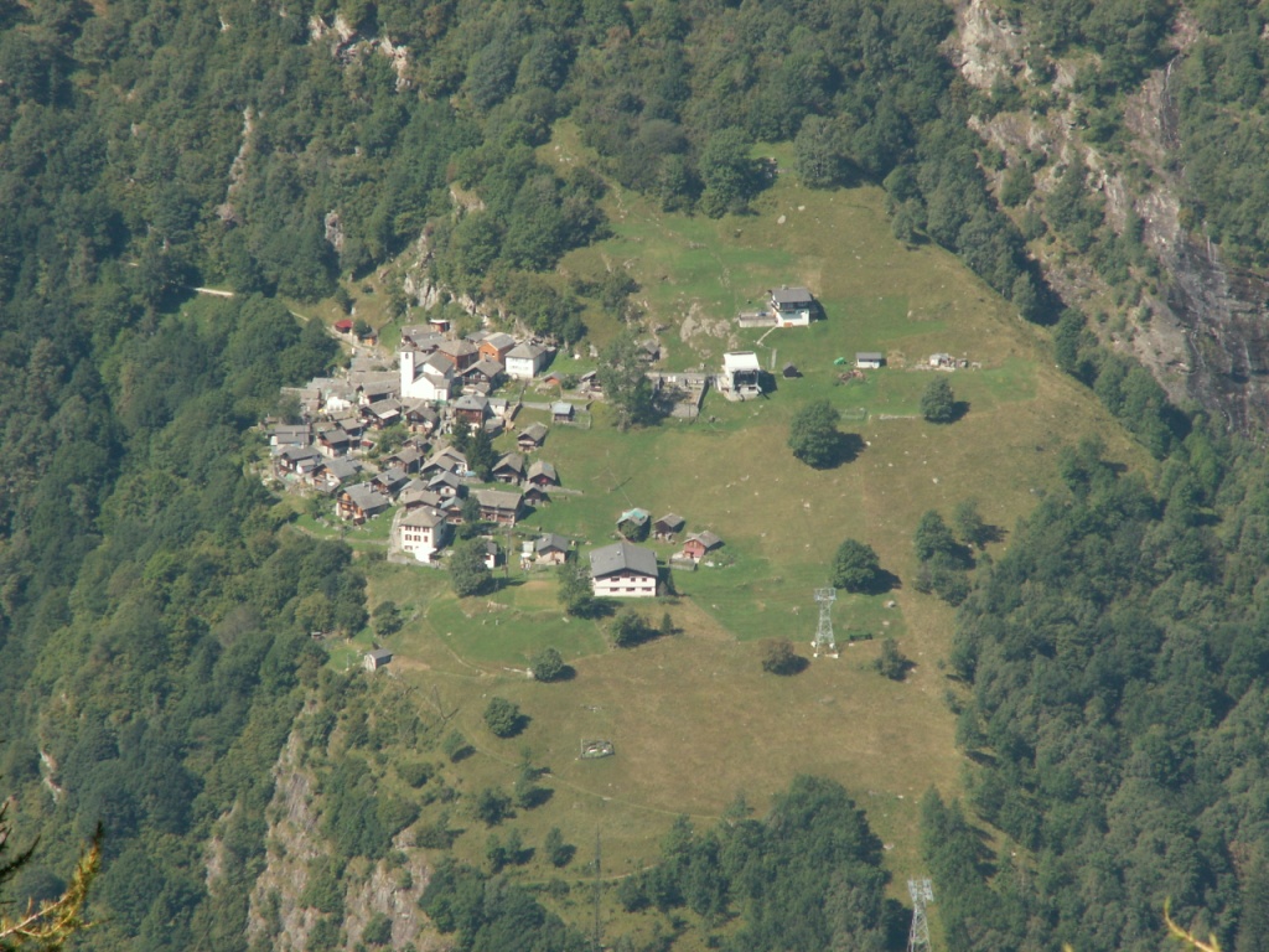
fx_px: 9751
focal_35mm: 266
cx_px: 634
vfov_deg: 5.6
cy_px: 476
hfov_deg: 7.4
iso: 50
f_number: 7.1
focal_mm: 43.5
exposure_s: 1/125
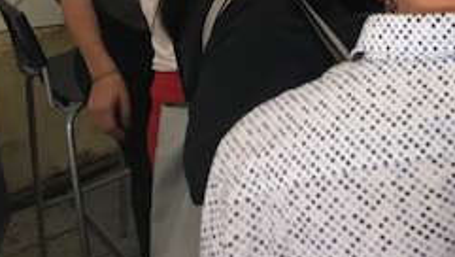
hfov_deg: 23.4
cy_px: -185
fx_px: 978
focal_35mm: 81
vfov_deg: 13.6
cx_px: 578
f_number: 1.8
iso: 40
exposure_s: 1/17
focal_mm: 3.99
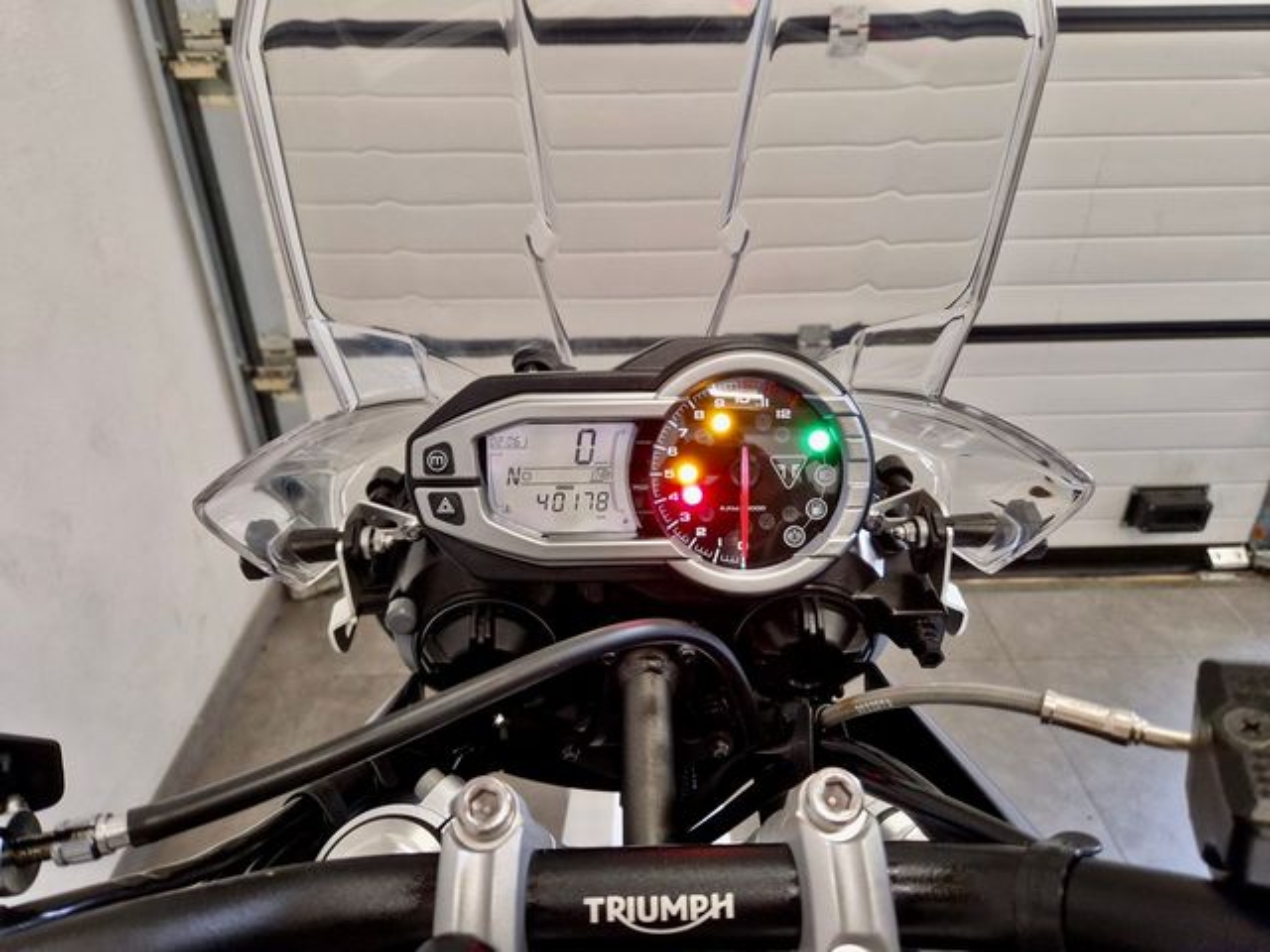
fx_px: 844
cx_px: 635
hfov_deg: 73.9
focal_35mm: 23
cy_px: 476
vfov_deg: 58.9
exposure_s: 1/100
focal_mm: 5.4
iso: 400
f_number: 1.8
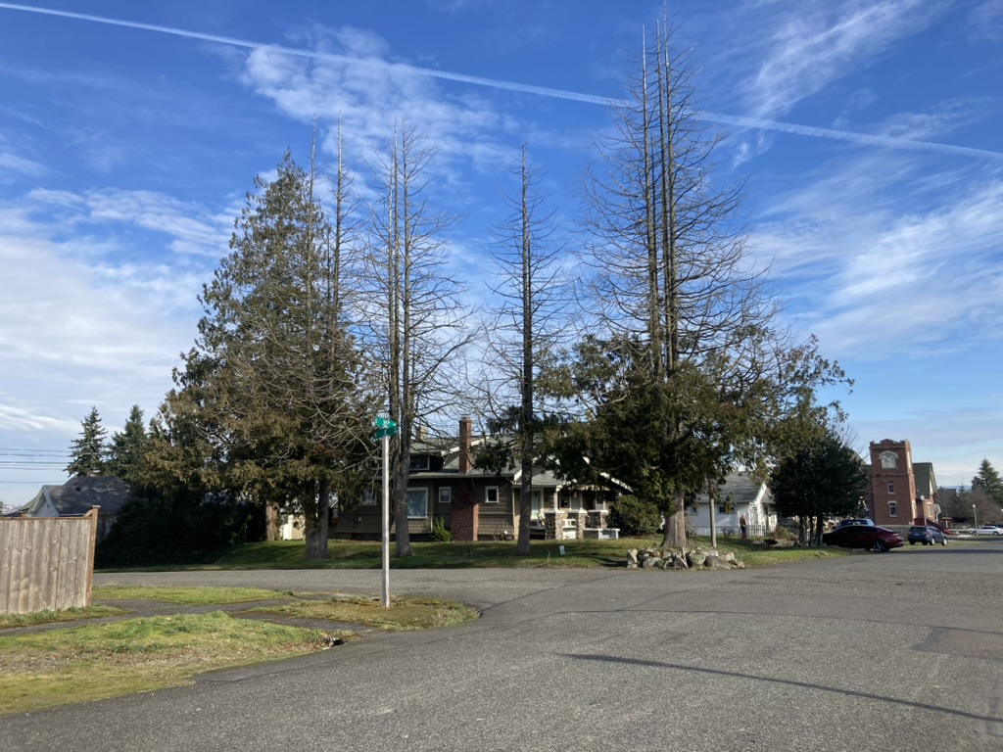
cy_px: 376
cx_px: 502
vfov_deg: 49.7
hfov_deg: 63.4
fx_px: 811
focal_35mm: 28
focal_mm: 3.99
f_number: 1.8
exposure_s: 1/1621
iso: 20
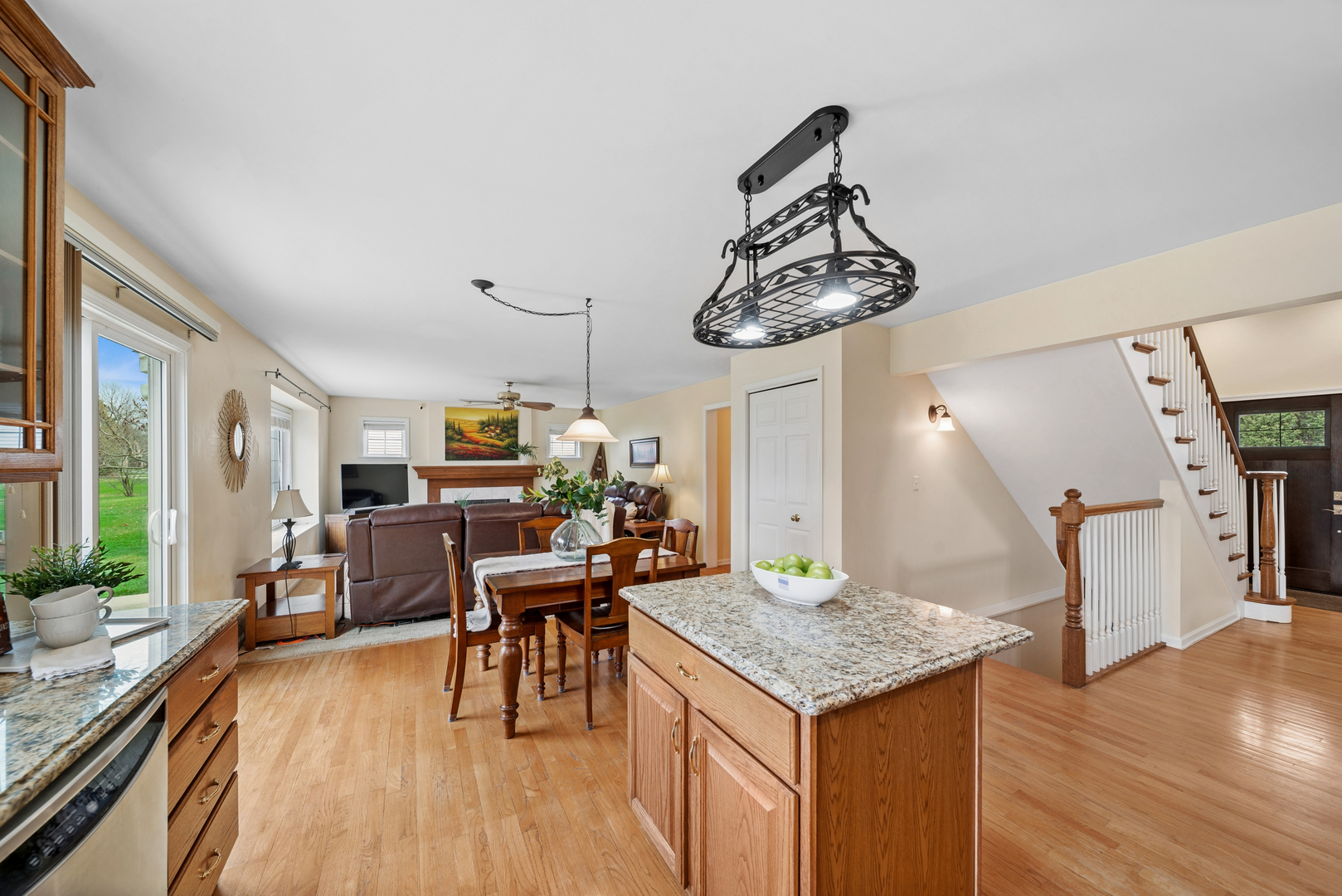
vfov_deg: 77.4
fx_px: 559
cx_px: 671
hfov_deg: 100.4
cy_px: 448
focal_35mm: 15
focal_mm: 15
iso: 400
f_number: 8
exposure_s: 1/13
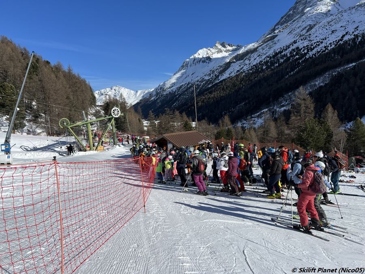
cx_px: 182
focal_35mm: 26
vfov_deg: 53.1
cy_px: 137
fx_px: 274
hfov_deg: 67.3
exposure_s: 1/7463
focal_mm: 5.7
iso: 50
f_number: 1.5
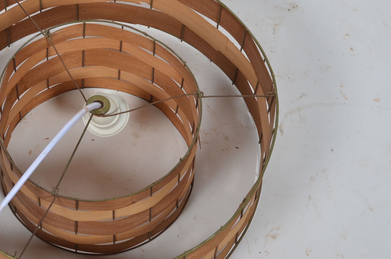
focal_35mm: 108
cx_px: 130
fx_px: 1171
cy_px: 128
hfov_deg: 18.9
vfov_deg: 12.6
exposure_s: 1/125
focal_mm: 50
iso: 100
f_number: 11
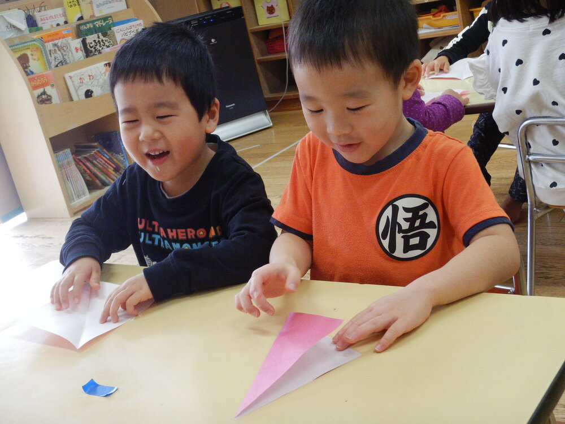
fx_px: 783
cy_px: 212
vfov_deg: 30.3
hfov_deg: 39.7
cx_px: 282
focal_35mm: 48
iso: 200
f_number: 4.3
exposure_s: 1/30
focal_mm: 8.5
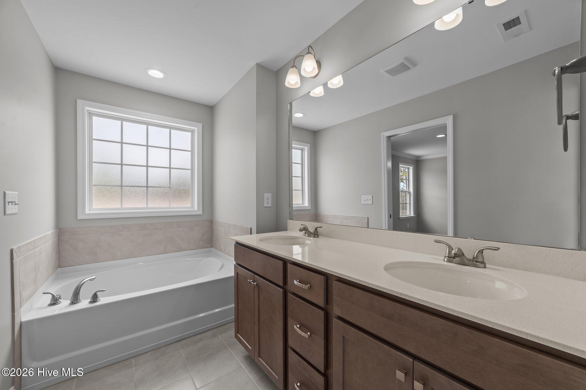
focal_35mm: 14
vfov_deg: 81.1
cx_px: 293
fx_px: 228
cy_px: 195
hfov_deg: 104.3
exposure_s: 1/25
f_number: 8
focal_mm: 14
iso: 250
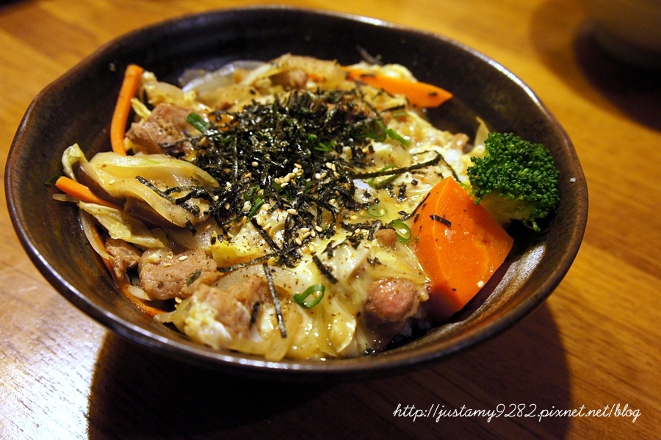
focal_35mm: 38
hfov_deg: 51.3
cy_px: 220
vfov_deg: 35.5
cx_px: 330
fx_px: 688
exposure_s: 1/25
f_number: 4.5
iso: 1600
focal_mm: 25
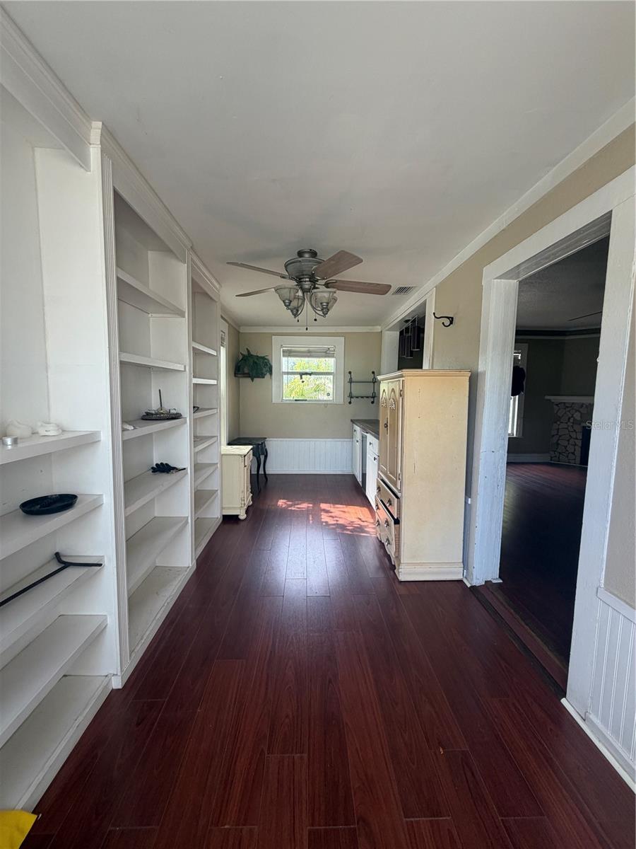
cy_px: 424
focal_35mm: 14
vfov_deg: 102.1
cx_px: 318
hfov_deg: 85.7
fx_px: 343
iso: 100
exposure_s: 1/121
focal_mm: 2.22
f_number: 2.2
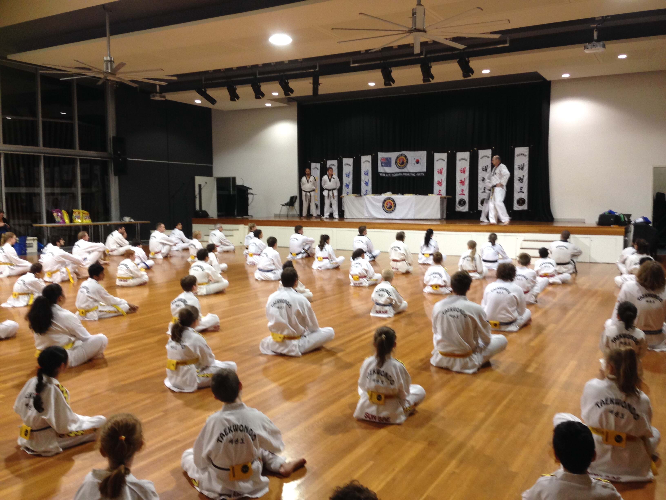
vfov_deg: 42.9
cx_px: 333
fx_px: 635
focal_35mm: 33
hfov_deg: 55.4
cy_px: 250
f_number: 2.4
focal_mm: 4.12
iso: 125
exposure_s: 1/20
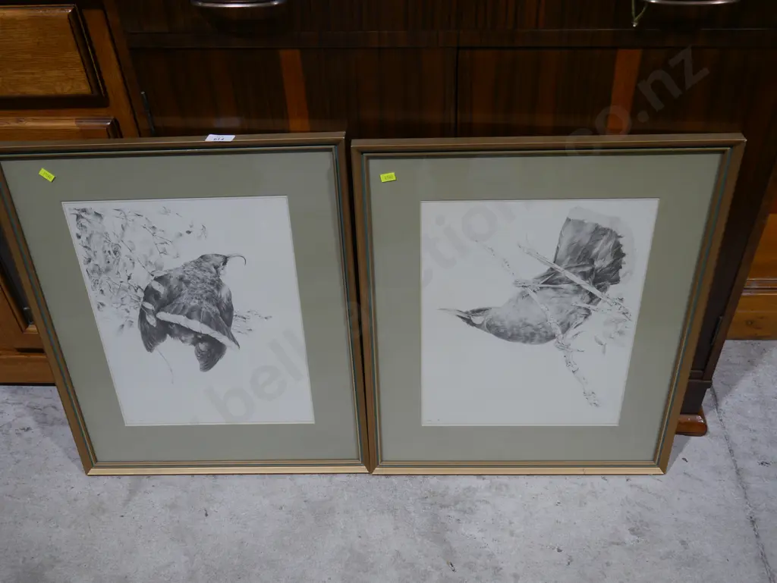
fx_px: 764
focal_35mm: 34
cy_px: 292
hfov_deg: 53.9
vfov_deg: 41.8
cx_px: 388
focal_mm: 17
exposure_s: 1/60
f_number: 4
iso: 200
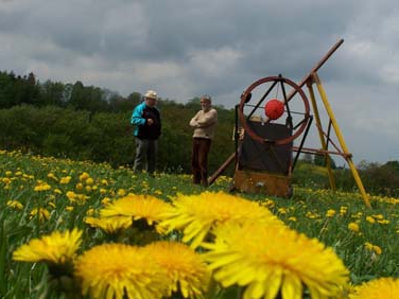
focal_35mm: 68
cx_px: 209
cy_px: 142
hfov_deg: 28.6
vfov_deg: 21.6
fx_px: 784
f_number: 6.3
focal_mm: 10.7
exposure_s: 1/500
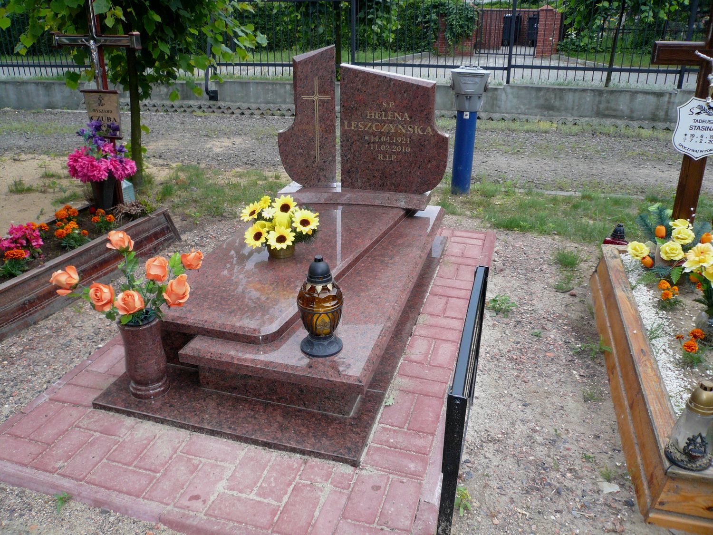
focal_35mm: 28
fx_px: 577
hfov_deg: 63.4
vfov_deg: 49.7
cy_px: 268
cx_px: 356
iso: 100
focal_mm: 4.6
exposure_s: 1/160
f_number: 2.8
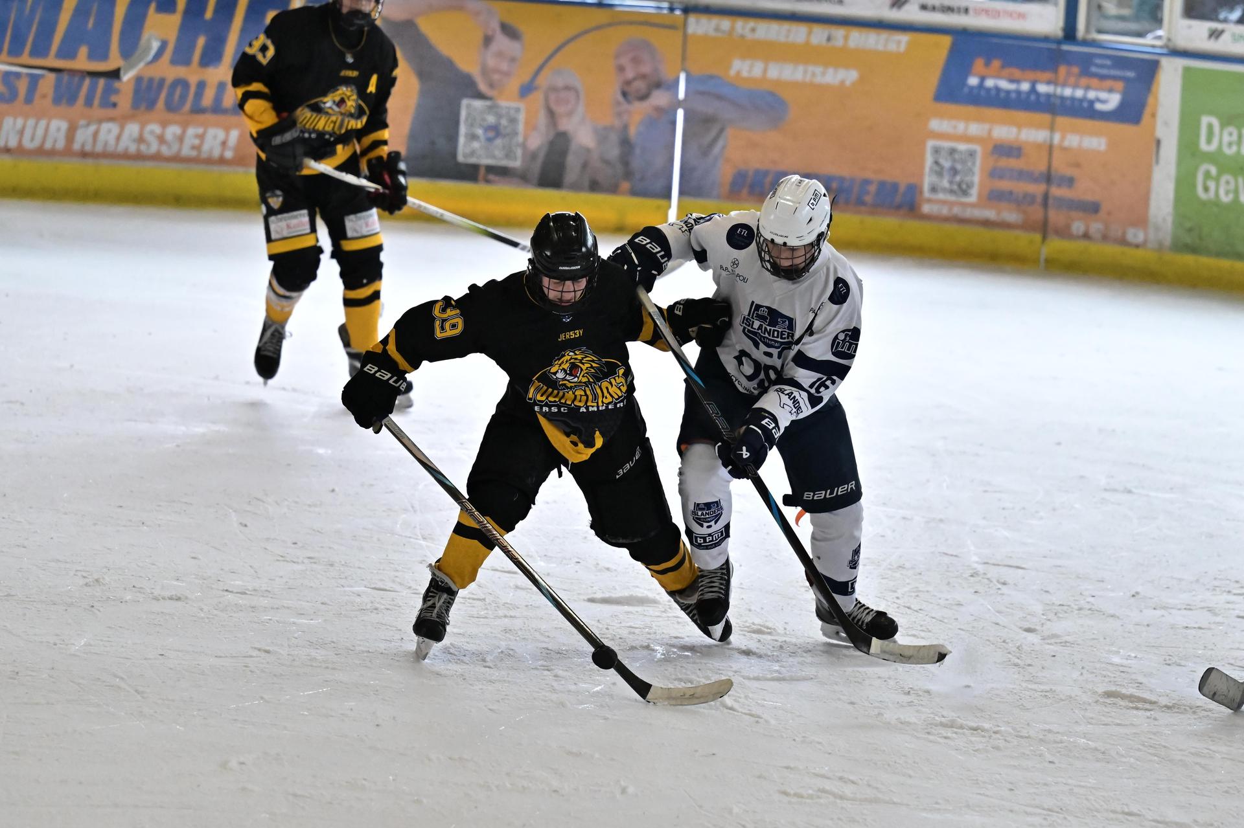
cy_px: 414
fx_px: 7773
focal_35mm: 225
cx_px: 622
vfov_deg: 6.1
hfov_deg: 9.2
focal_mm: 150
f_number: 2.8
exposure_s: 1/2000
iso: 3200
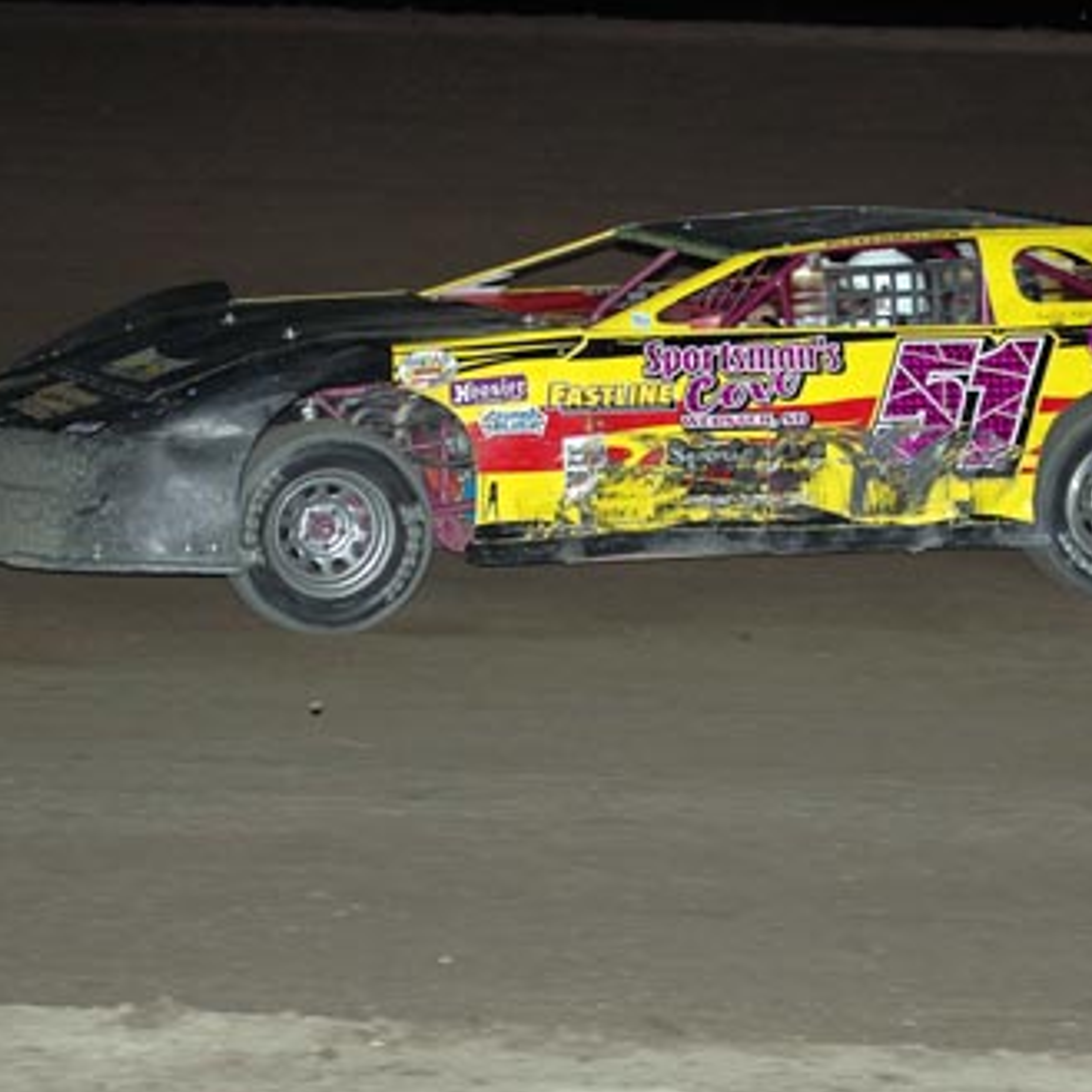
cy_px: 544
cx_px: 657
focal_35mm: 165
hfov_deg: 10.6
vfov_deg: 10.6
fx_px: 5876
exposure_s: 1/500
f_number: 2.8
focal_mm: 85
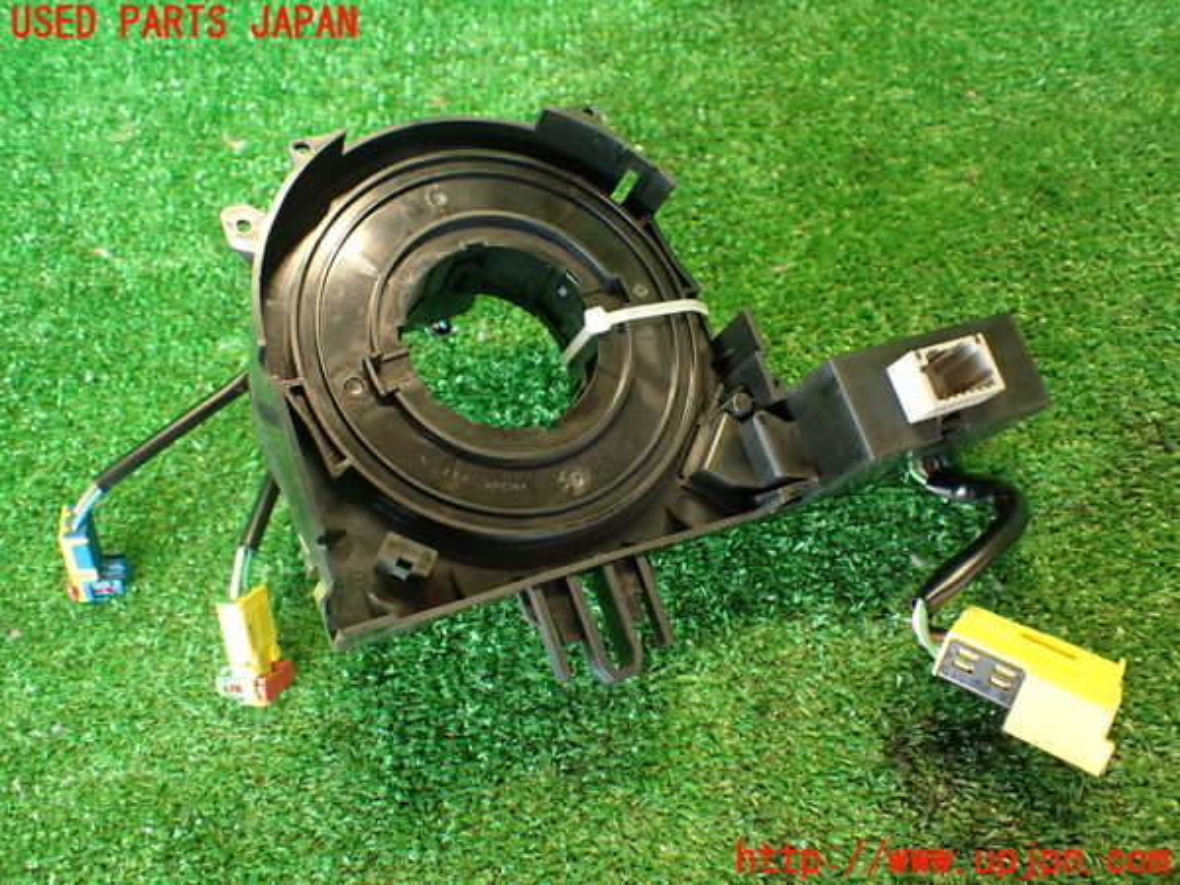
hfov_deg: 56.8
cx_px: 590
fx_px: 1091
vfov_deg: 44.2
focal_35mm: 32
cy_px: 442
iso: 400
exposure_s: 1/30
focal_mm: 5.79
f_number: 2.4
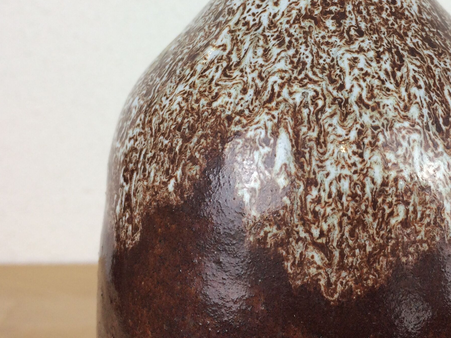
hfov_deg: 35.7
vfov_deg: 27.0
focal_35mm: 53
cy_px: 70
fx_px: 690
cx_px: 314
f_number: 2.2
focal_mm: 4.15
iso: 64
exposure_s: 1/100
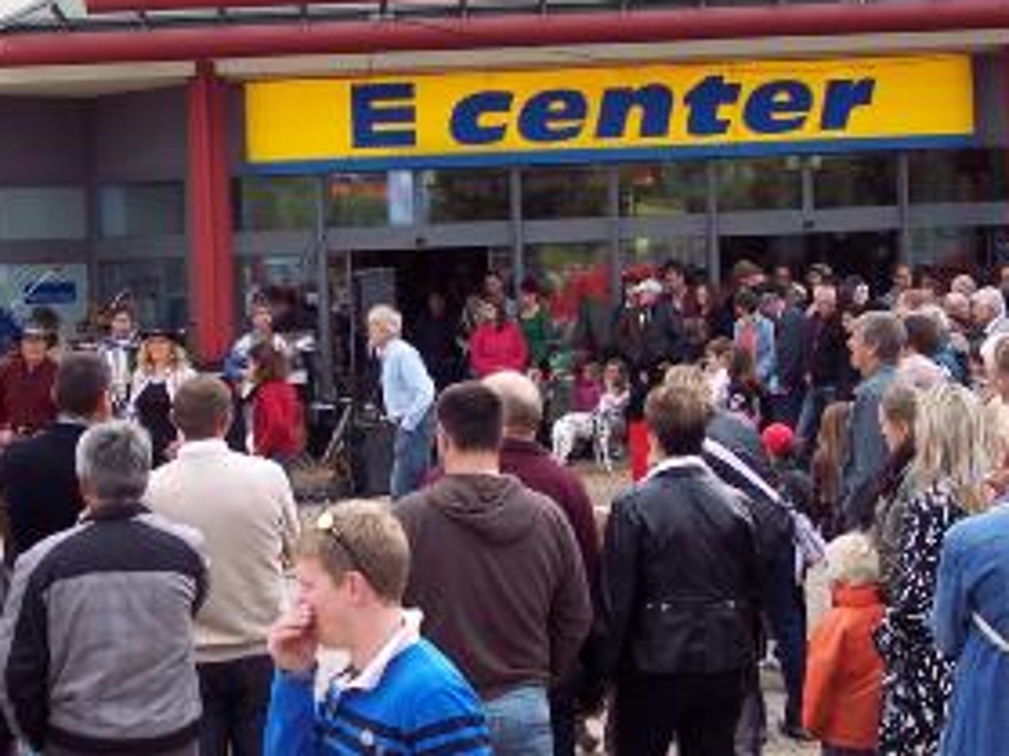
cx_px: 365
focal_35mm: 70
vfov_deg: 20.8
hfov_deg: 27.7
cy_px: 190
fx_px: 2040
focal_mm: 8
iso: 100
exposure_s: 1/250
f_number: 3.4
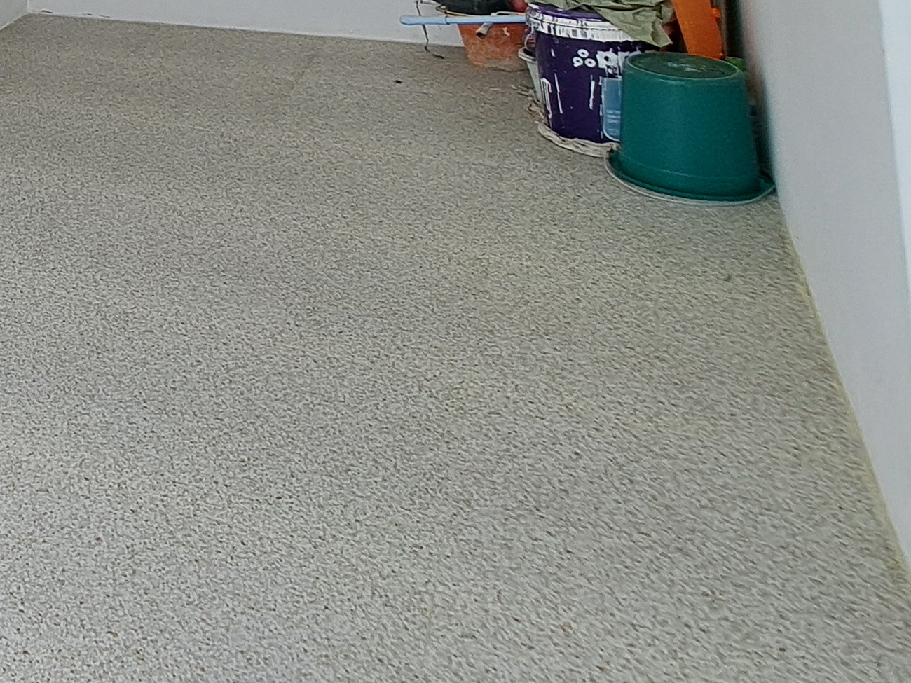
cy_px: -251
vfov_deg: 28.2
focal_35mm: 40
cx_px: -317
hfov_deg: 32.6
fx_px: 1053
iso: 50
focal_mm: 1.74
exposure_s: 1/100
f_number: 2.2
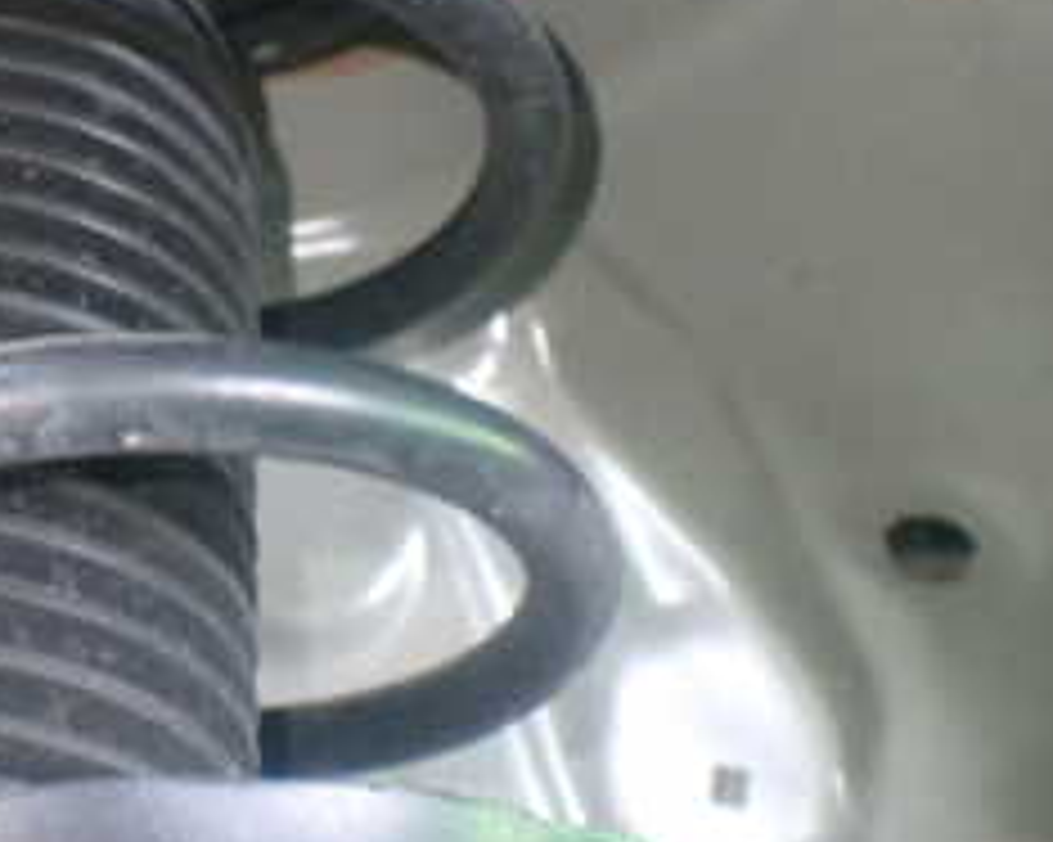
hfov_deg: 24.6
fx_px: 2336
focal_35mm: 75
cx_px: 99
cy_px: 153
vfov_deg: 20.2
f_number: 2.3
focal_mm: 5.4
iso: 800
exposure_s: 1/30
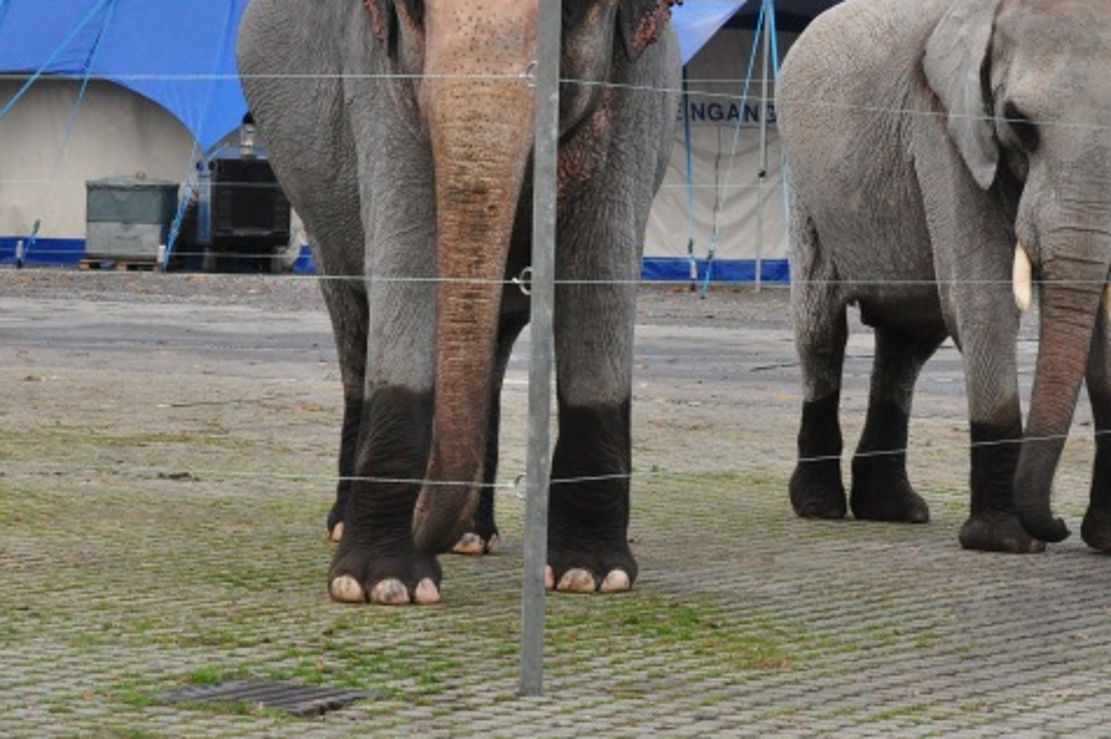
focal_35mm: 142
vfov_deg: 9.6
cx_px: 510
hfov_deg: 14.5
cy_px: 210
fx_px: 4379
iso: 1250
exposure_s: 1/250
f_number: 5
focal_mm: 50
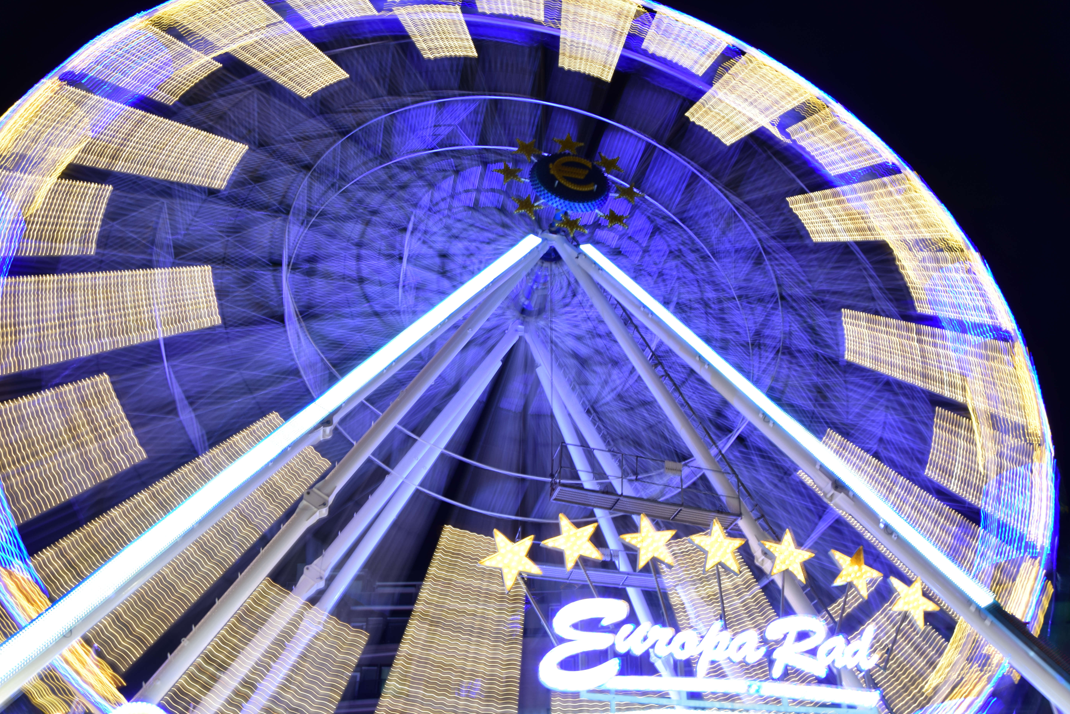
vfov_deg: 46.4
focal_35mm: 28
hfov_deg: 65.5
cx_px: 523
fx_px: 832
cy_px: 367
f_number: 9
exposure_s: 1.3
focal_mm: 18
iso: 100
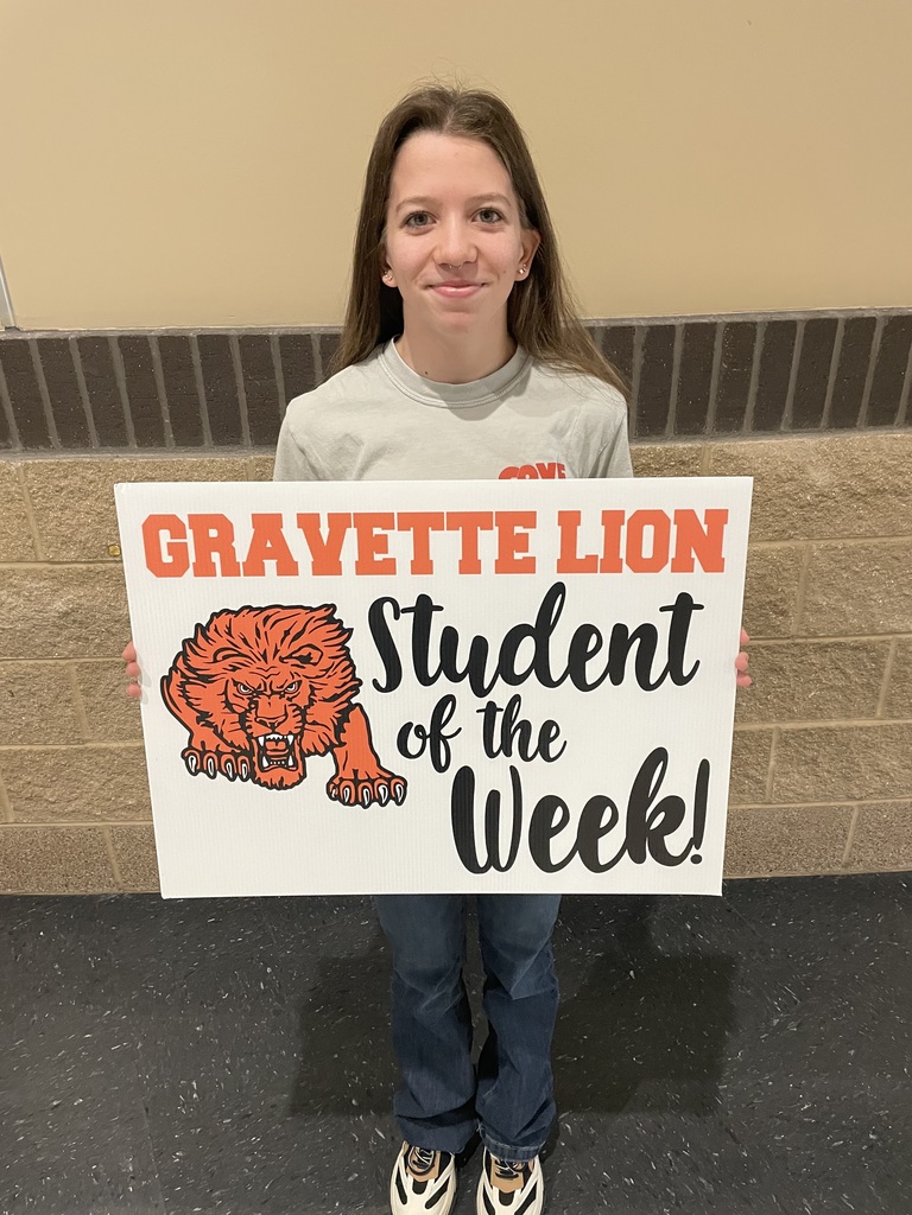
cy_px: 608
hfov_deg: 53.1
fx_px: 913
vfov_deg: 67.3
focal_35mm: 26
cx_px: 456
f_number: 1.6
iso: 320
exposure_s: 1/60
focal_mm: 4.2
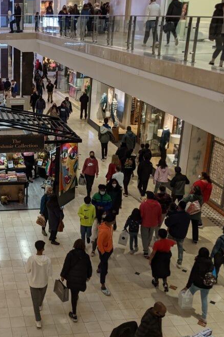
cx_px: -5
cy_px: 141
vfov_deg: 44.3
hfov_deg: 28.5
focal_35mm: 44
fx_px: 411
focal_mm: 4.44
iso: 75
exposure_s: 1/125
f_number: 1.8
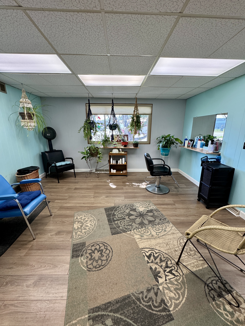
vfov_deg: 102.1
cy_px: 163
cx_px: 122
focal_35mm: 14
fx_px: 132
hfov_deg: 85.7
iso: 160
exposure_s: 1/120
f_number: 2.2
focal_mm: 2.22
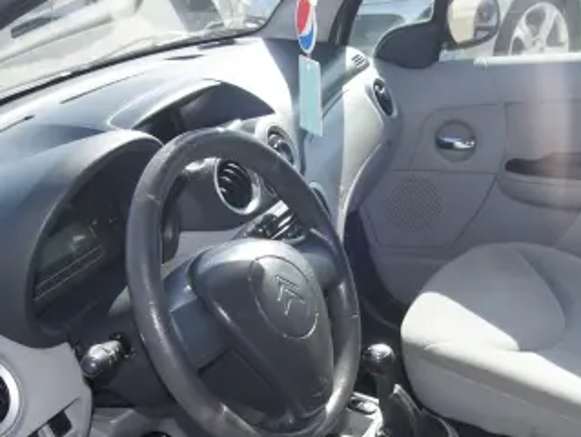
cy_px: 371
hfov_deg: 36.7
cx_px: 328
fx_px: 874
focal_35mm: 52
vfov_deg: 27.3
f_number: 7.1
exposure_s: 1/100
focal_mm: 18
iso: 100
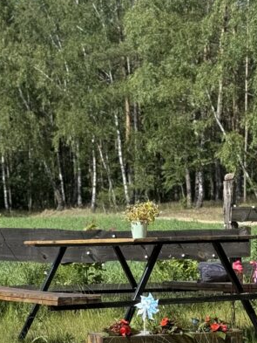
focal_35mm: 125
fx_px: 1237
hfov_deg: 11.9
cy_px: 367
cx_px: 162
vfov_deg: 15.4
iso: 80
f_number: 1.78
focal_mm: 6.76
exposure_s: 1/3096
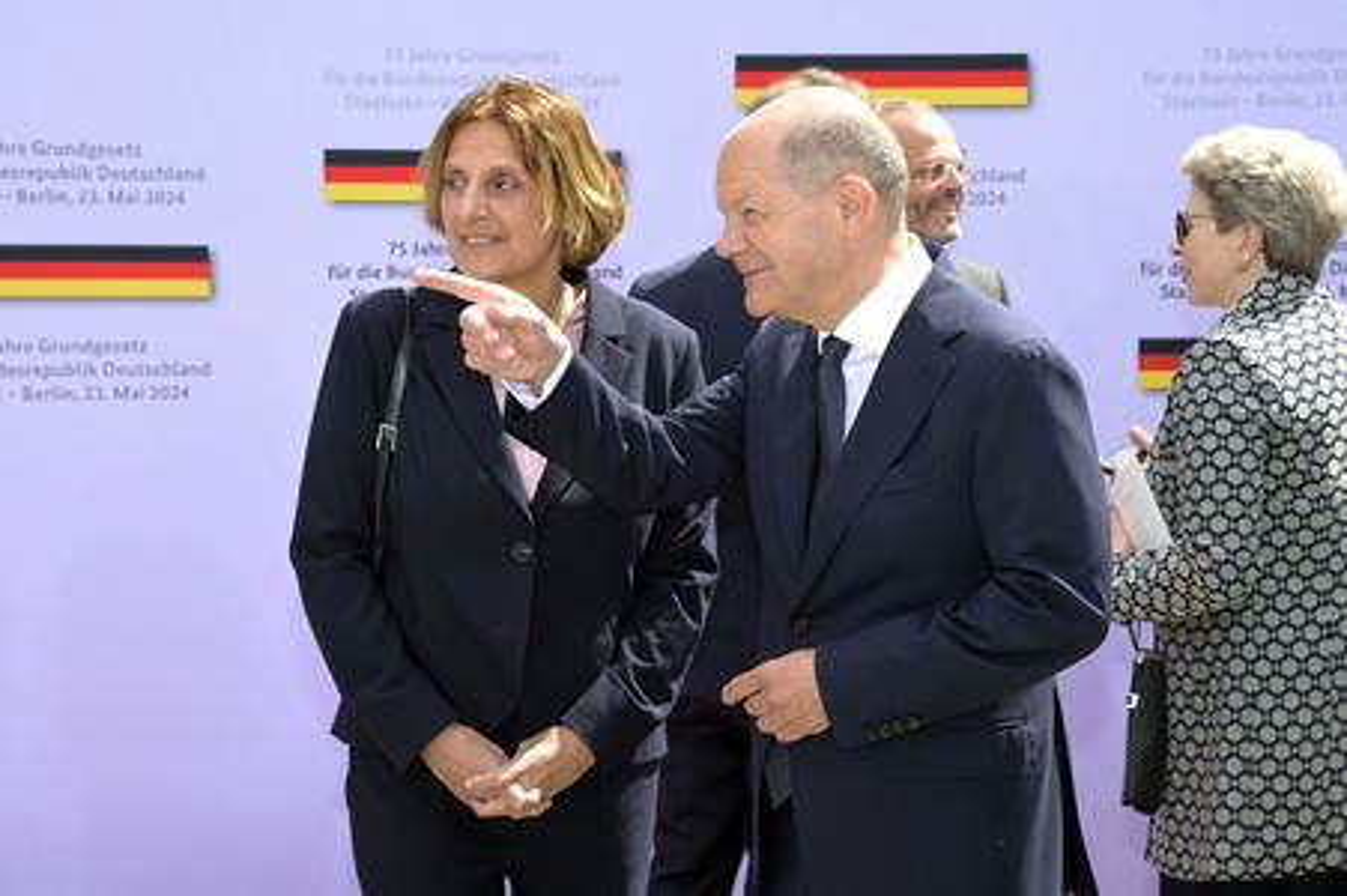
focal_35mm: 75
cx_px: 674
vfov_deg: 18.2
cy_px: 448
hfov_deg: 27.0
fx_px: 2804
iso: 400
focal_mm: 75
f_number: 7.1
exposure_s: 1/250
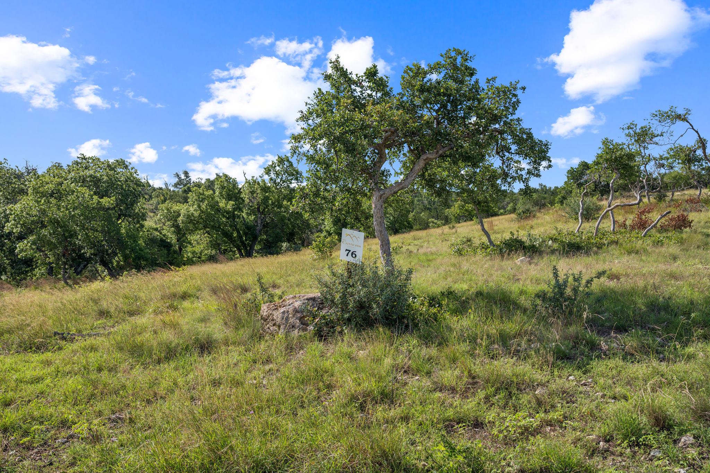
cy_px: 236
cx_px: 355
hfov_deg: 61.9
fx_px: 592
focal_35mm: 30
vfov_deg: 43.6
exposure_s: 1/320
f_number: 8
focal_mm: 30
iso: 100
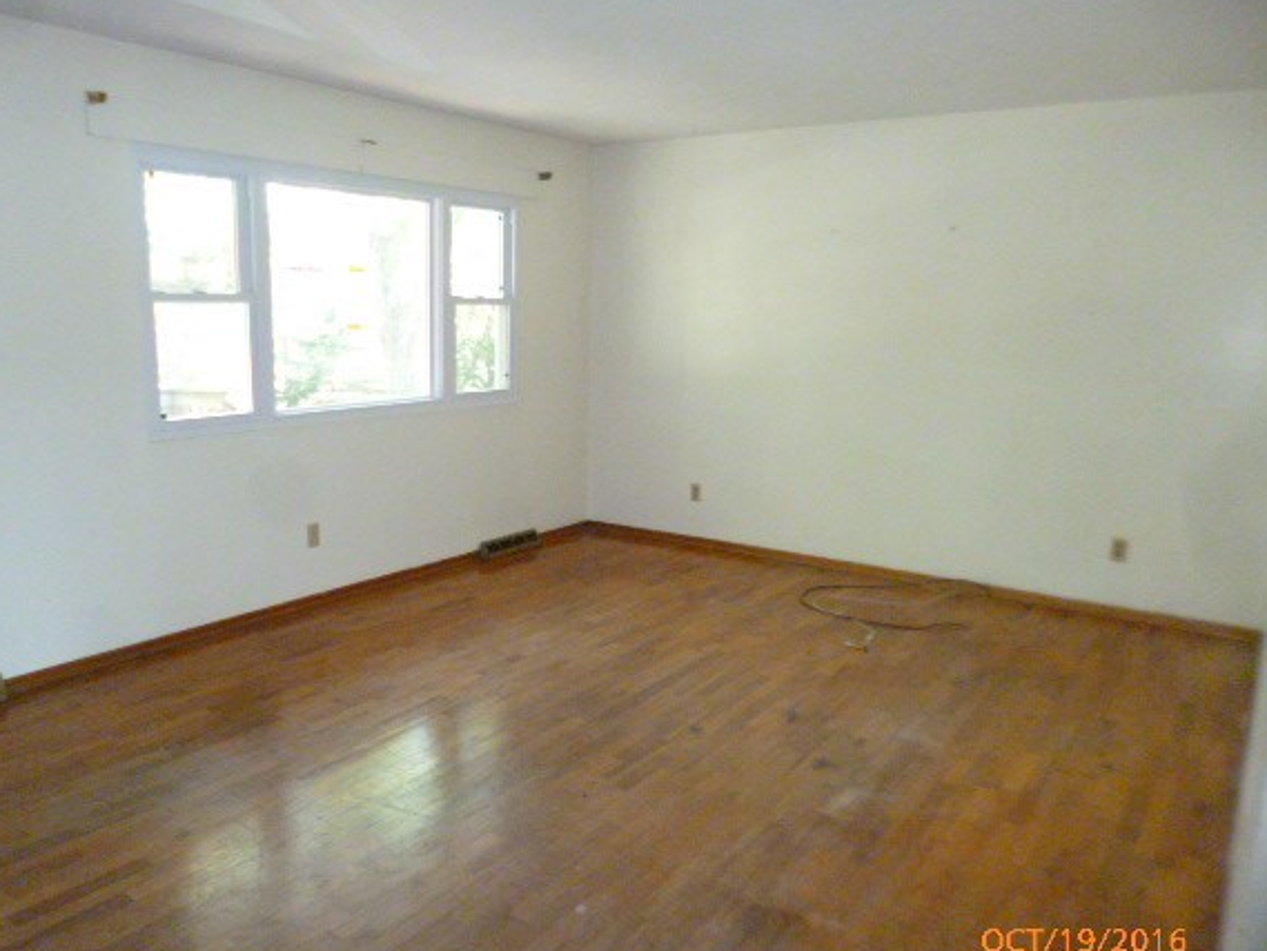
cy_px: 512
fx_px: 988
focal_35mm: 27
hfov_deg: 65.1
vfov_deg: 51.3
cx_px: 563
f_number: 2.5
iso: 500
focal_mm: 4.3
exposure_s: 1/60
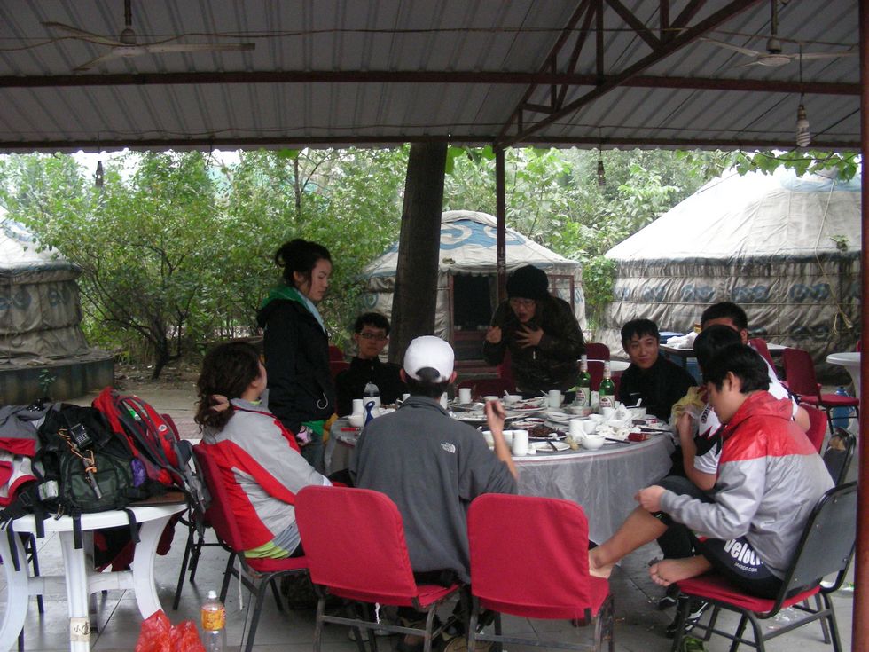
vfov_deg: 37.7
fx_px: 954
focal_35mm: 38
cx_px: 434
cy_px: 326
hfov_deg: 49.0
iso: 200
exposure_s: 1/26.8
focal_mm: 6.3
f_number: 3.5
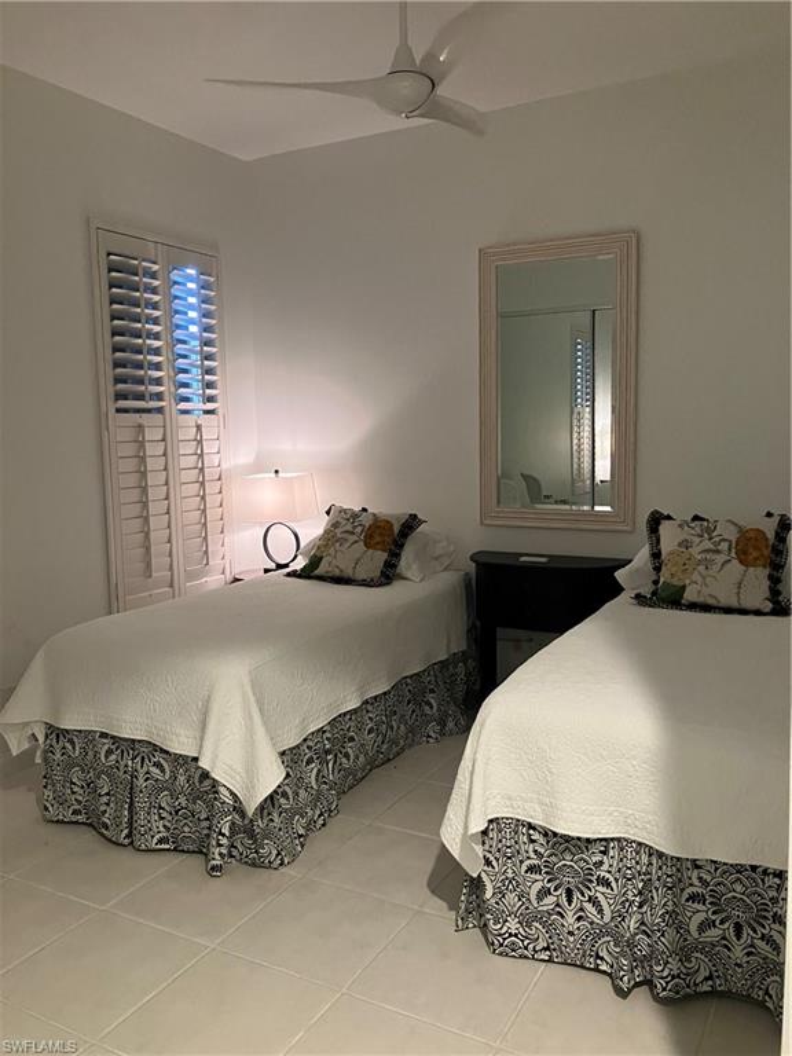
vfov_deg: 63.4
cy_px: 528
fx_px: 854
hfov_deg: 49.7
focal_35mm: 28
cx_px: 396
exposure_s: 1/40
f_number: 1.8
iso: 400
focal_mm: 3.99
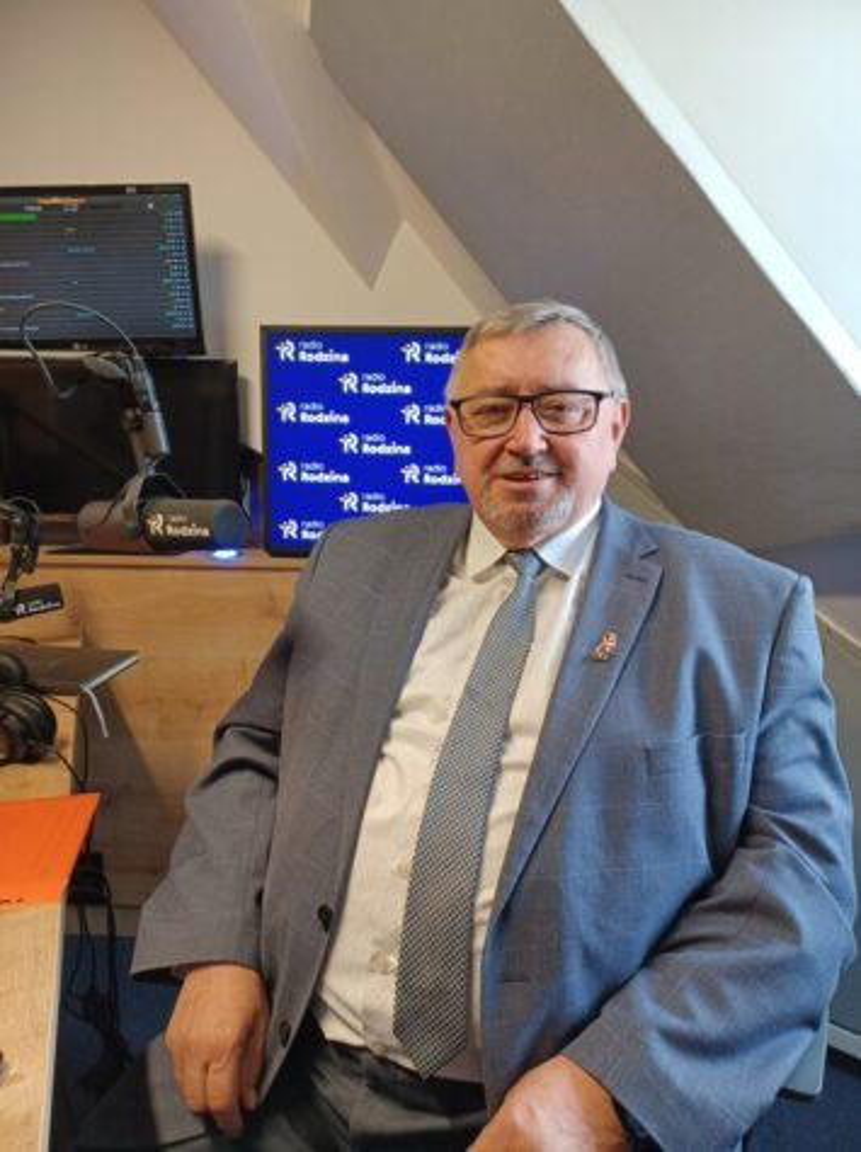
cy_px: 576
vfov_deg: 69.5
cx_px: 430
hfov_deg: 54.8
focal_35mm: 25
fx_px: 831
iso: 320
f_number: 1.8
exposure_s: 1/33
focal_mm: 4.6
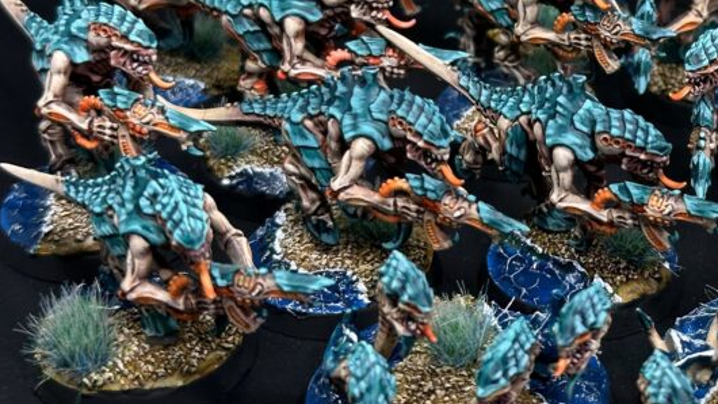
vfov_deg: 11.9
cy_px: 87
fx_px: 1923
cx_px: 639
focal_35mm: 101
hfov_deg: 20.7
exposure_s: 1/256
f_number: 1.78
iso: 64
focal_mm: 6.86
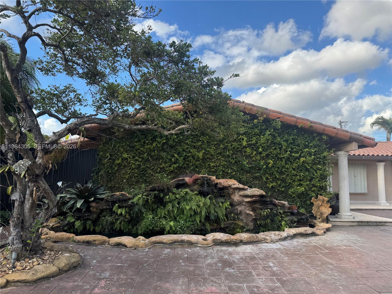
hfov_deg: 71.6
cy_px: 147
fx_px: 272
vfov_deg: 56.8
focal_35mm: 24
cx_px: 196
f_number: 1.78
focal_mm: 6.76
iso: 80
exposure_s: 1/1767
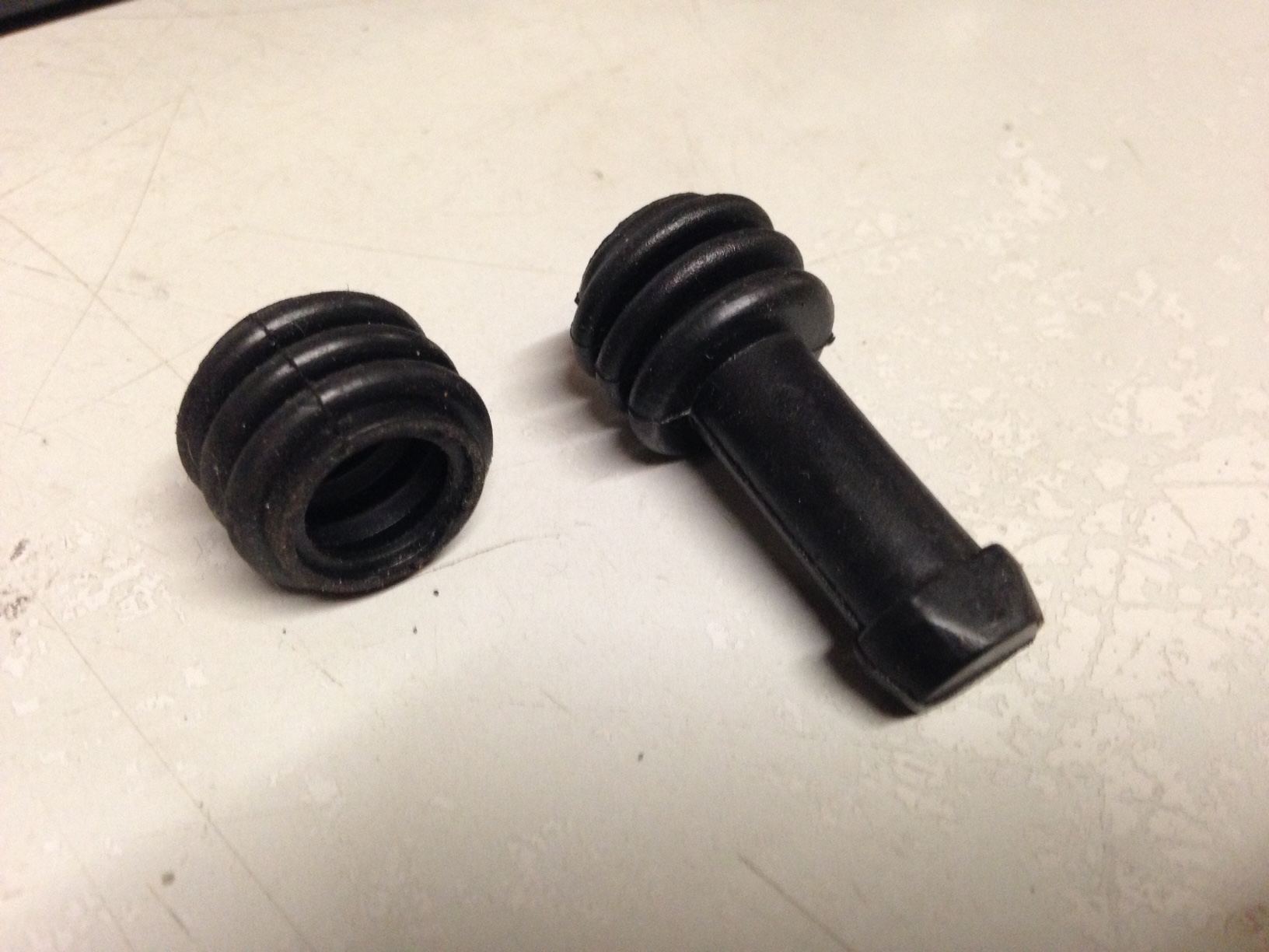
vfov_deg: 42.9
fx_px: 1210
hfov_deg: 55.4
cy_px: 476
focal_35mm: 33
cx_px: 634
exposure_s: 1/20
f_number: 2.4
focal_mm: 4.12
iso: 320
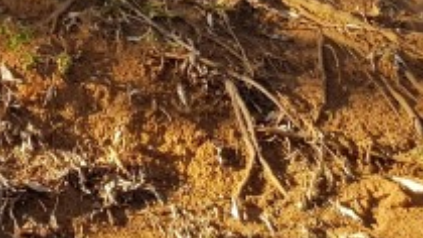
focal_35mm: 138
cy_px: -514
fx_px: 1547
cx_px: -266
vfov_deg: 7.5
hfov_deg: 14.2
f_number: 1.7
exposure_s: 1/415
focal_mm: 4.2
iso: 40
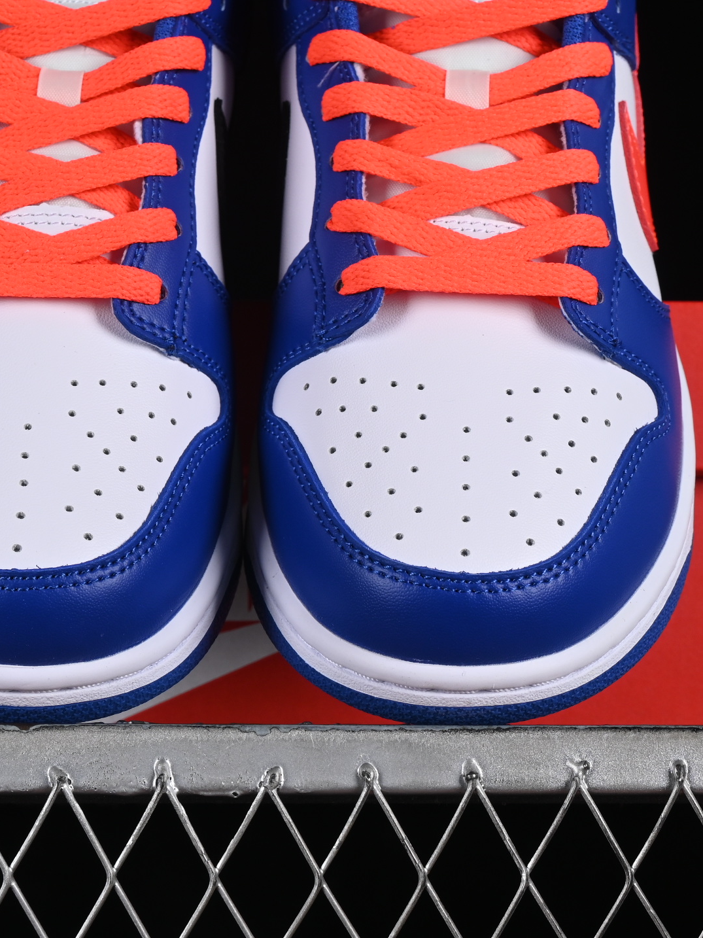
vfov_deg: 14.1
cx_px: 229
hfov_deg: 10.6
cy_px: 351
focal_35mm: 140
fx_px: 3792
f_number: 8
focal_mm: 50
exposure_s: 1/80
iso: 160
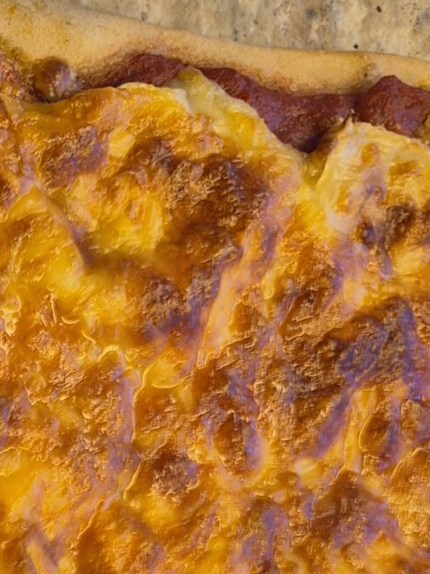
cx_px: -213
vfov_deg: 18.6
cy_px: 931
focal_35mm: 89
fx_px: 1475
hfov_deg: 15.3
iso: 40
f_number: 1.8
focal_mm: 5.4
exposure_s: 1/100
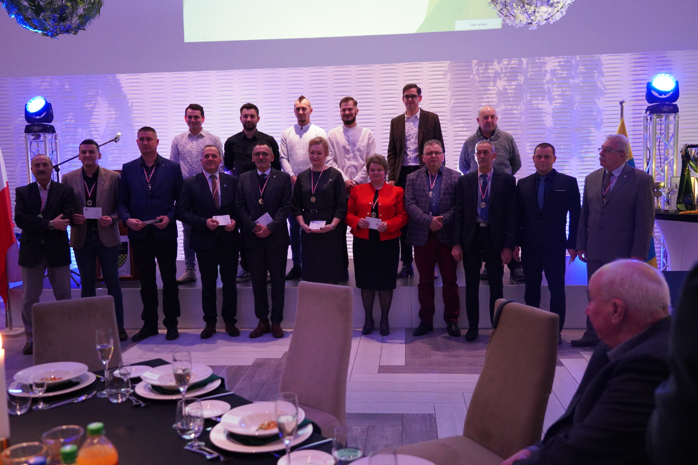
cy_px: 232
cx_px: 349
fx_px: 640
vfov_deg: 40.0
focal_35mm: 33
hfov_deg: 57.2
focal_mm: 33
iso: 8000
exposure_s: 1/160
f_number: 4
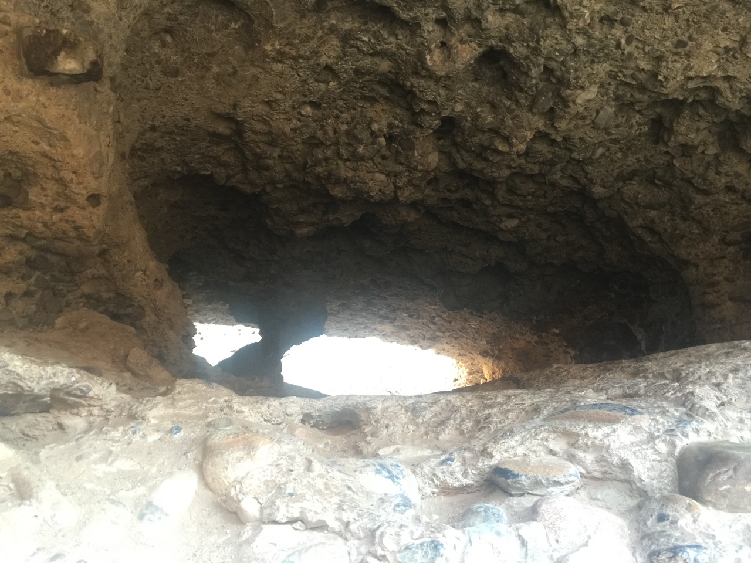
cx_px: 376
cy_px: 282
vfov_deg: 48.2
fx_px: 629
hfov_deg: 61.7
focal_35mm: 29
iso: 100
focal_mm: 4.15
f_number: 2.2
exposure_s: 1/10
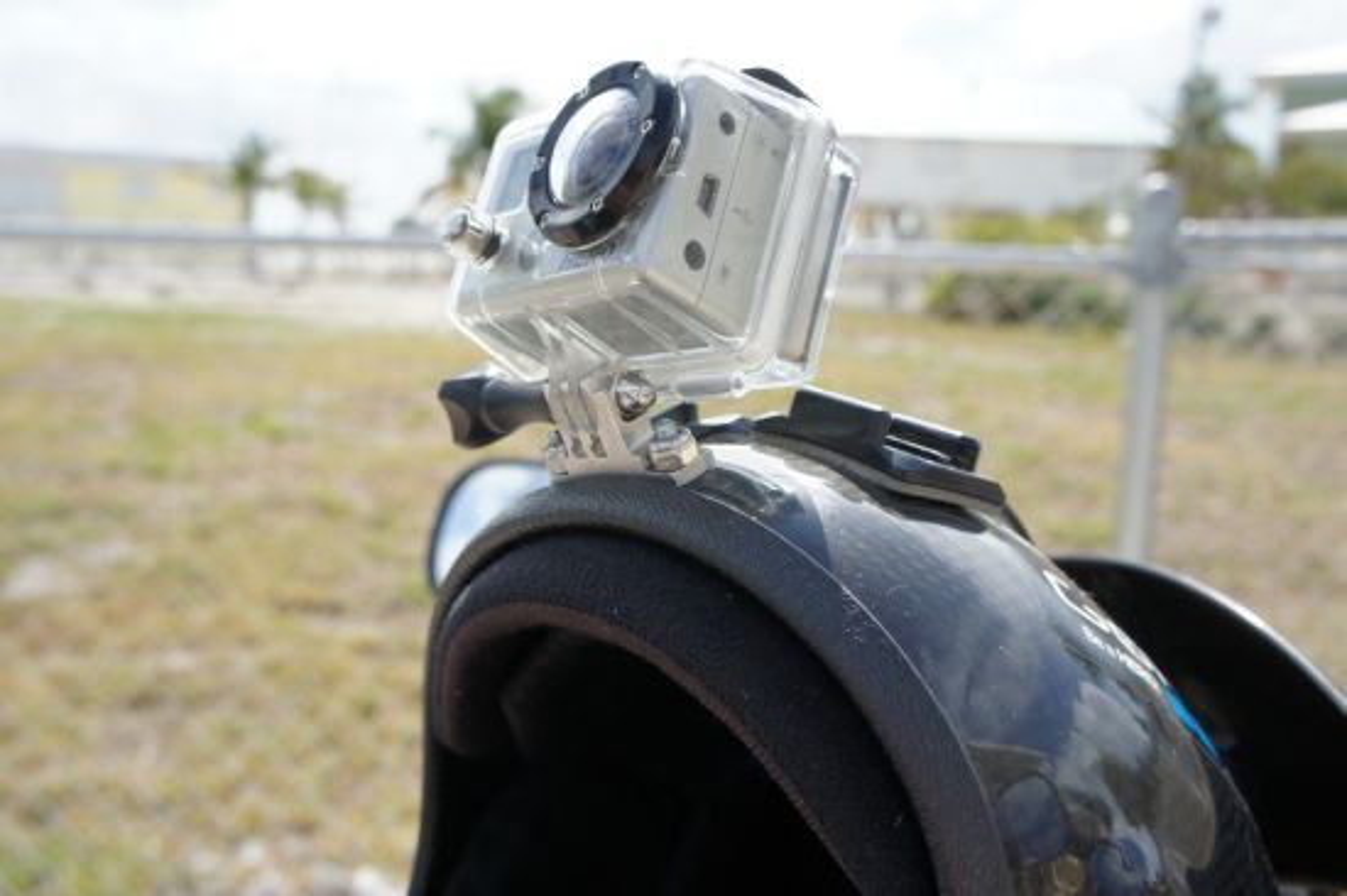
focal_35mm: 33
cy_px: 448
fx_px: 1234
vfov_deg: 39.9
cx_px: 674
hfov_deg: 57.3
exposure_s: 1/500
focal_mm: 22
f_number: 6.3
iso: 200
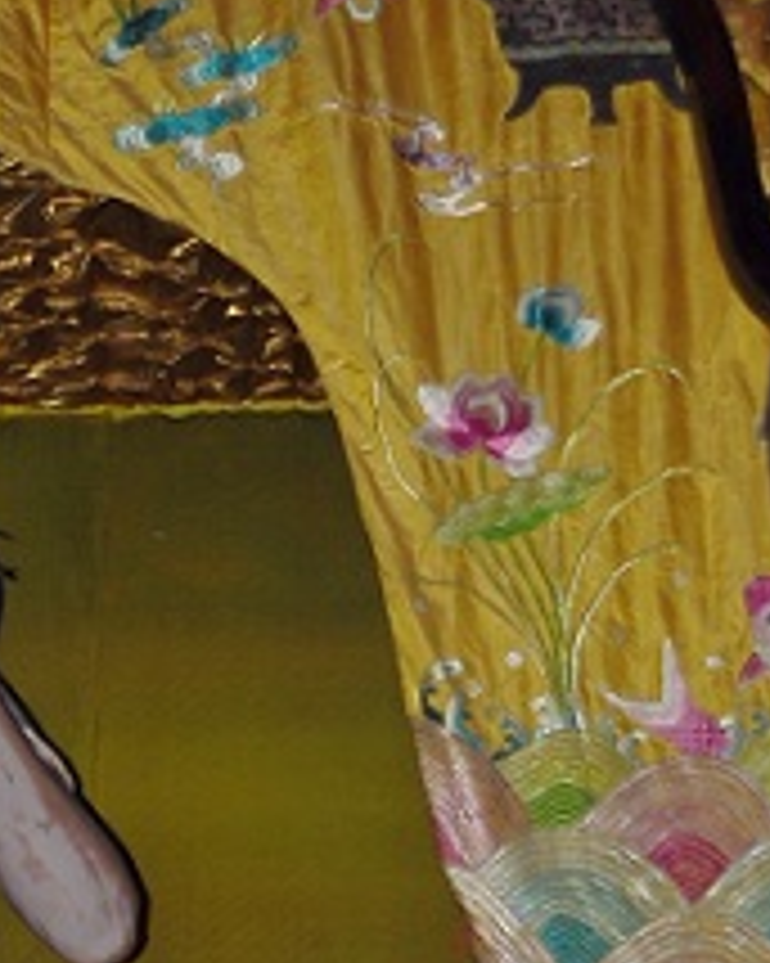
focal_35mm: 117
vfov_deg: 15.9
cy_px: 1100
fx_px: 3335
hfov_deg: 12.7
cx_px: -295
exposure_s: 1/60
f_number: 3.8
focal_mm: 20
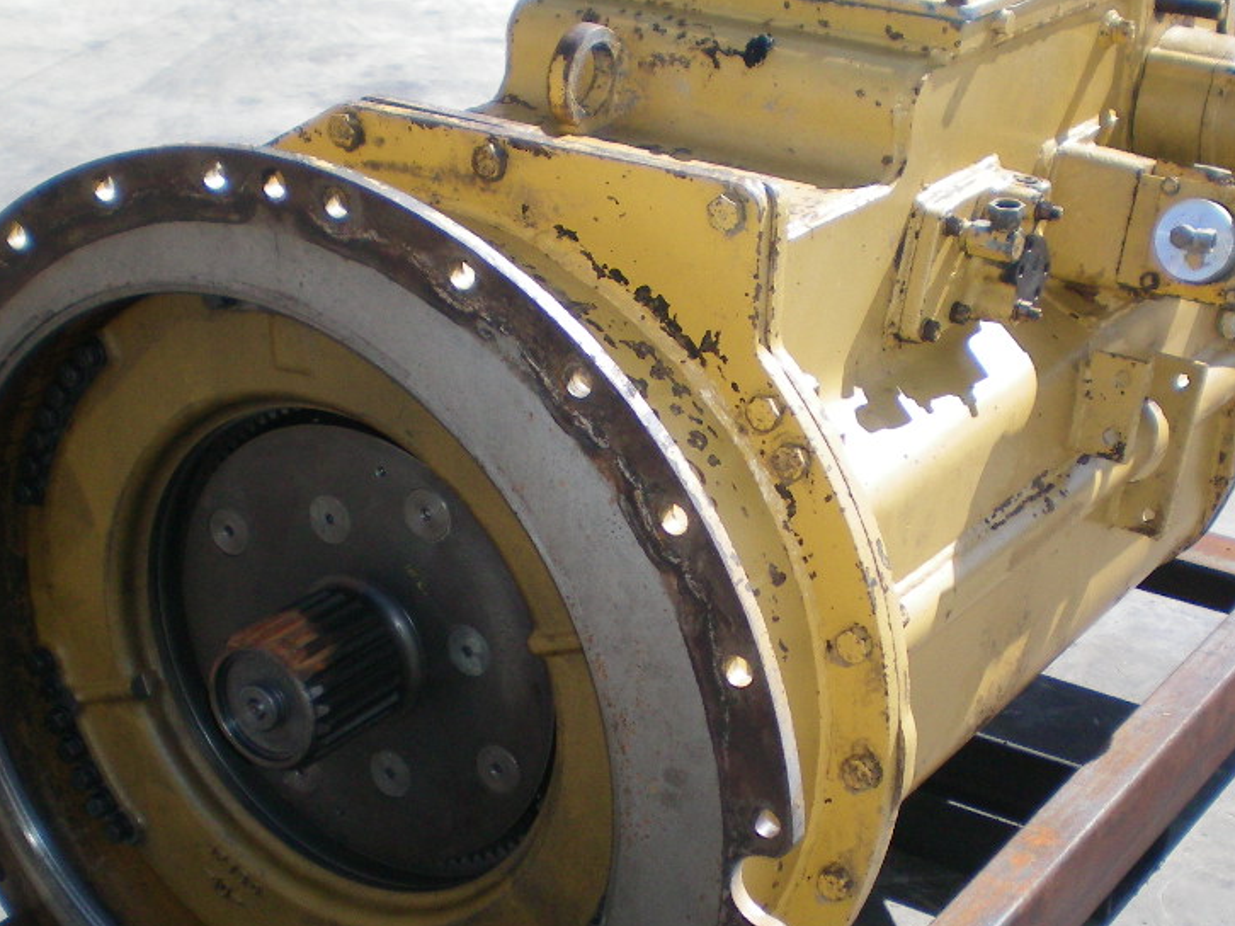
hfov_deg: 29.0
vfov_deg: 21.9
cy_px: 541
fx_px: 2390
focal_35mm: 67
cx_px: 691
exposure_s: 1/500
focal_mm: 6.3
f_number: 3.1
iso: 64
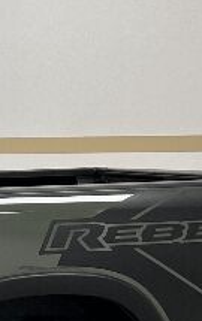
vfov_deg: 15.7
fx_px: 1150
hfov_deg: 8.5
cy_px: 306
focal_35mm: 131
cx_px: -395
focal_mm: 5.7
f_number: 1.5
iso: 80
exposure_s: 1/120
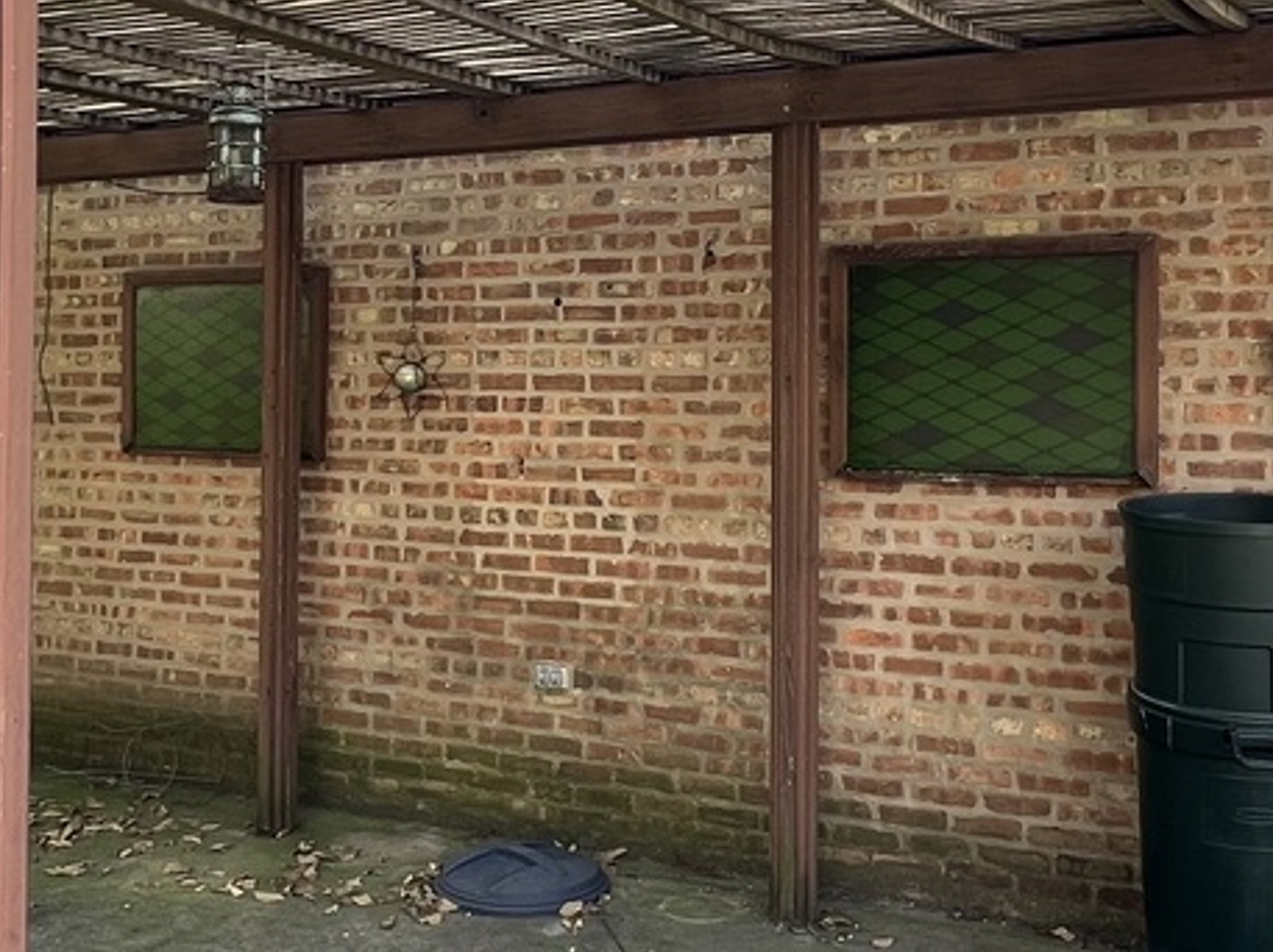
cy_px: 362
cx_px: 591
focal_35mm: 41
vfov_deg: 34.9
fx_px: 1507
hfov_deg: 45.8
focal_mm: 1.57
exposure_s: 1/100
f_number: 1.8
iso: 32
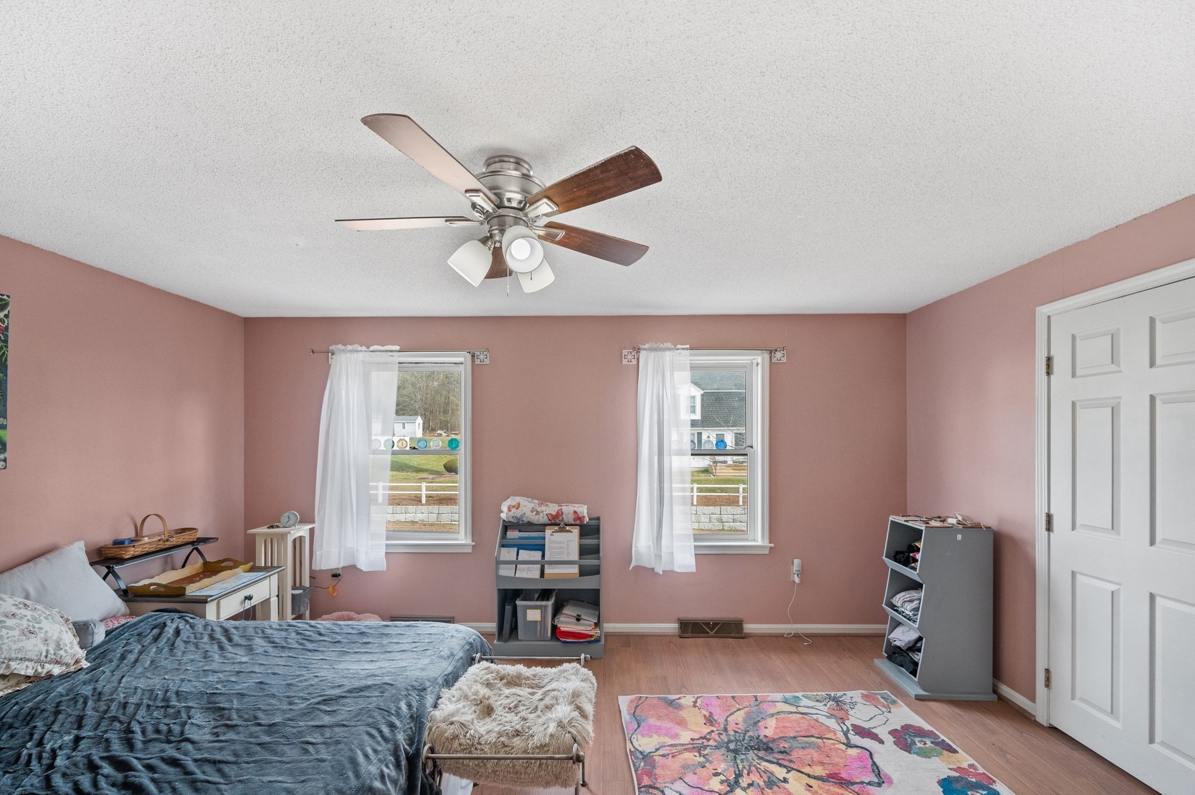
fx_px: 464
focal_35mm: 14
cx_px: 598
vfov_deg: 81.1
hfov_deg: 104.3
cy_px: 398
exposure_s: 1/20
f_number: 4
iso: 2500
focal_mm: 14
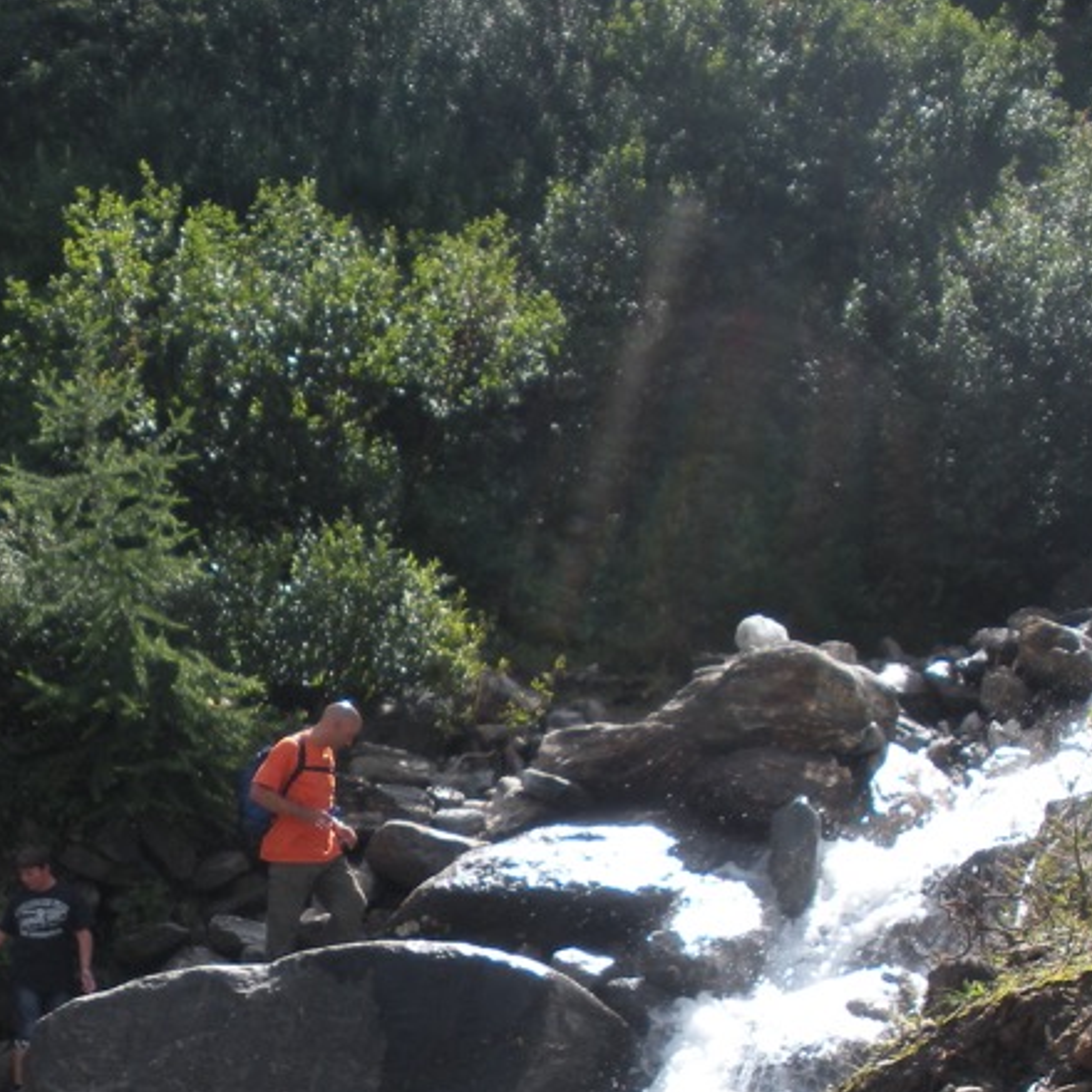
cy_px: 941
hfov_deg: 23.8
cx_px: 288
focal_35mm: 72
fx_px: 2570
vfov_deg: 23.5
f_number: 3.5
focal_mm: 6.3
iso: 64
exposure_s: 1/398
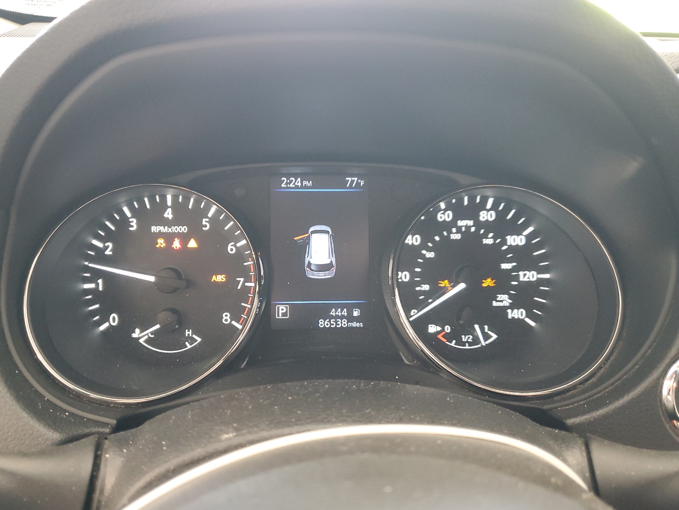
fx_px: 530
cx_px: 328
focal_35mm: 27
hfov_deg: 65.3
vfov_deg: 51.3
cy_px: 264
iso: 216
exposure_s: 1/50
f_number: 1.5
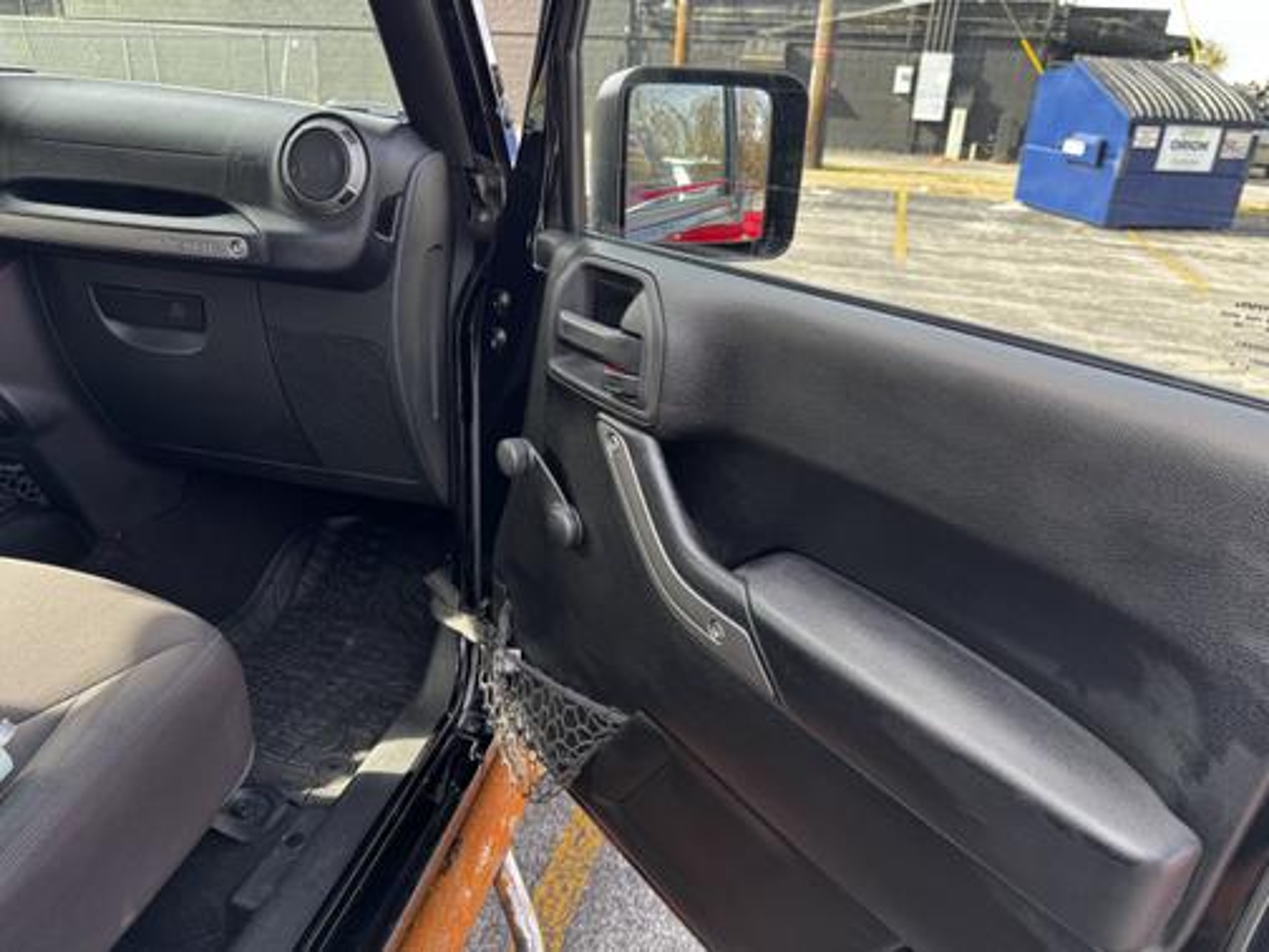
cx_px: 634
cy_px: 476
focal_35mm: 24
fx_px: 880
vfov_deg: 56.8
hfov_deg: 71.6
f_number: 1.78
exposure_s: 1/121
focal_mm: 6.86
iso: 64
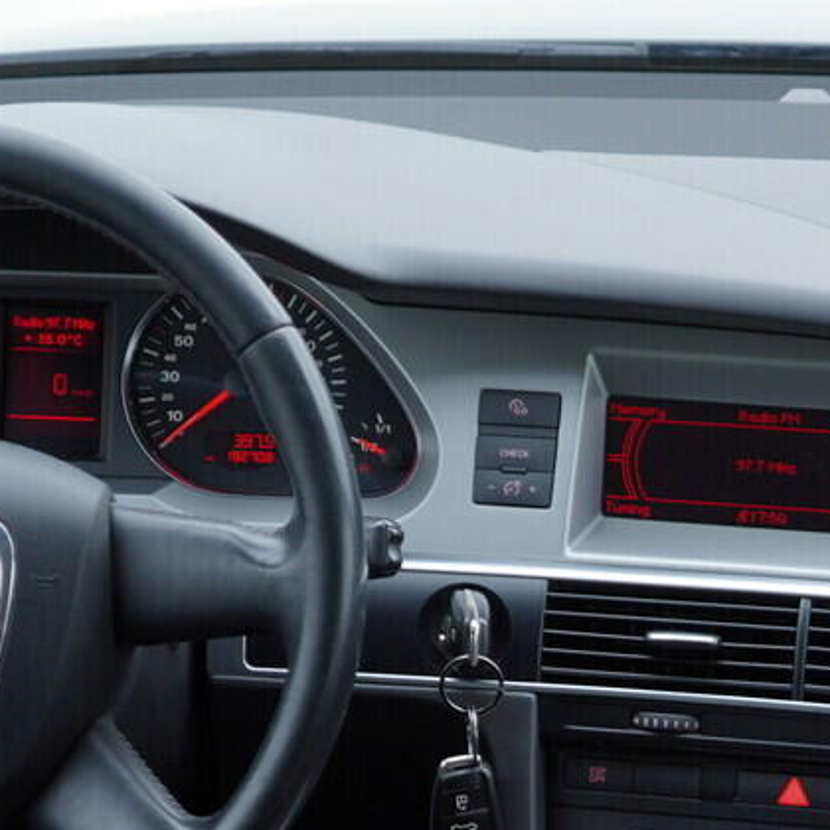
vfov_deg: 16.3
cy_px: 800
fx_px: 2848
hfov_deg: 16.5
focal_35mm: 105
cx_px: 638
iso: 125
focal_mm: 24
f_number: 2.8
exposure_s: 1/40
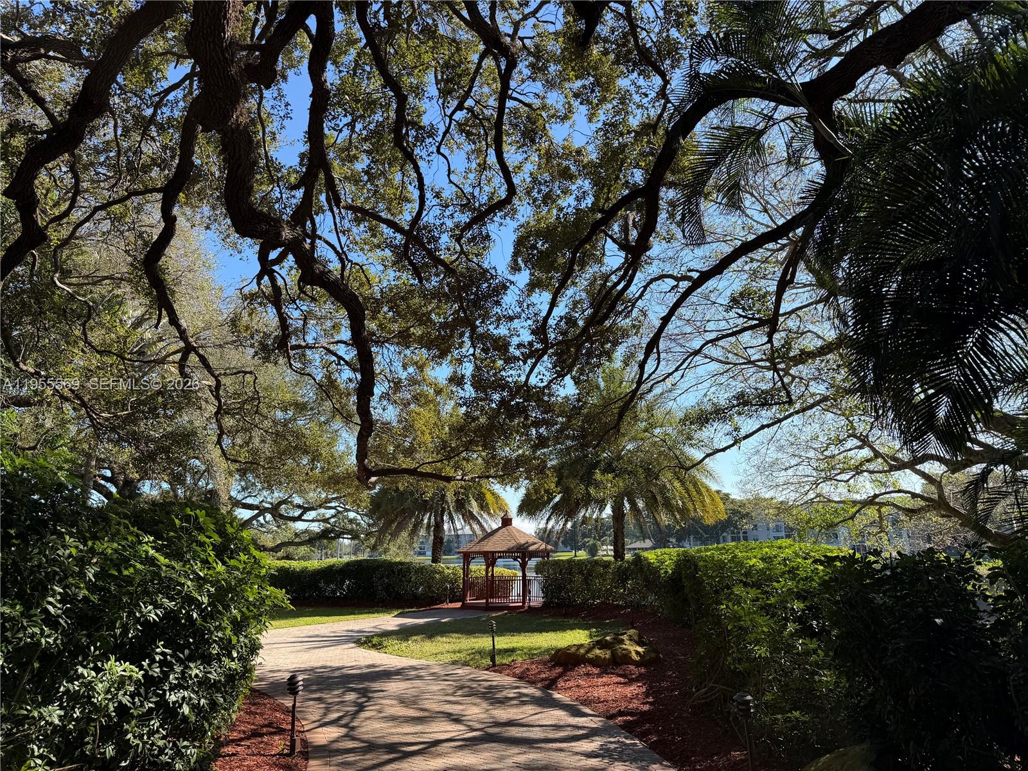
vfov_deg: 56.8
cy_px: 386
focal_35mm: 24
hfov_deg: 71.6
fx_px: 713
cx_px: 514
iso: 80
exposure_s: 1/1689
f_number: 1.78
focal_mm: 6.76
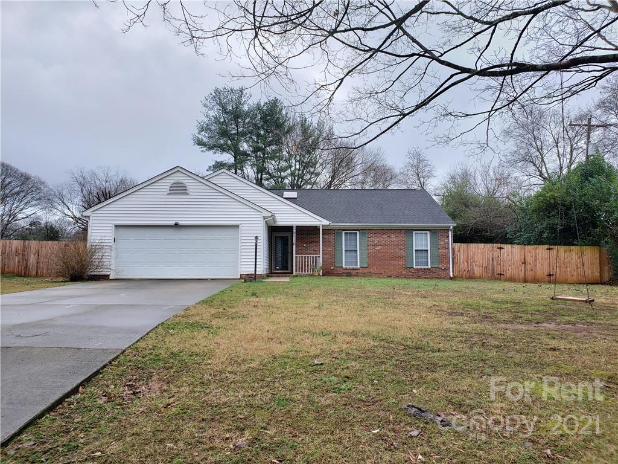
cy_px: 232
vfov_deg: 53.1
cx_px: 309
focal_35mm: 26
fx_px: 464
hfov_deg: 67.3
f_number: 2.4
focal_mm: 4.3
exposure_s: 1/285
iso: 50
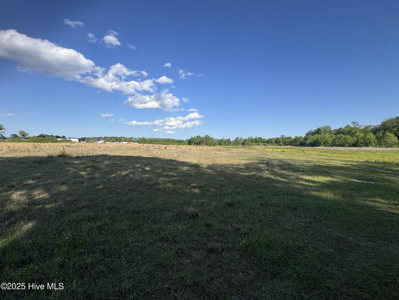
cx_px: 200
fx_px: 161
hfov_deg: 102.1
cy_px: 150
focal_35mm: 14
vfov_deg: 85.7
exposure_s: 1/1880
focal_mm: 2.22
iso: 50
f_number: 2.2
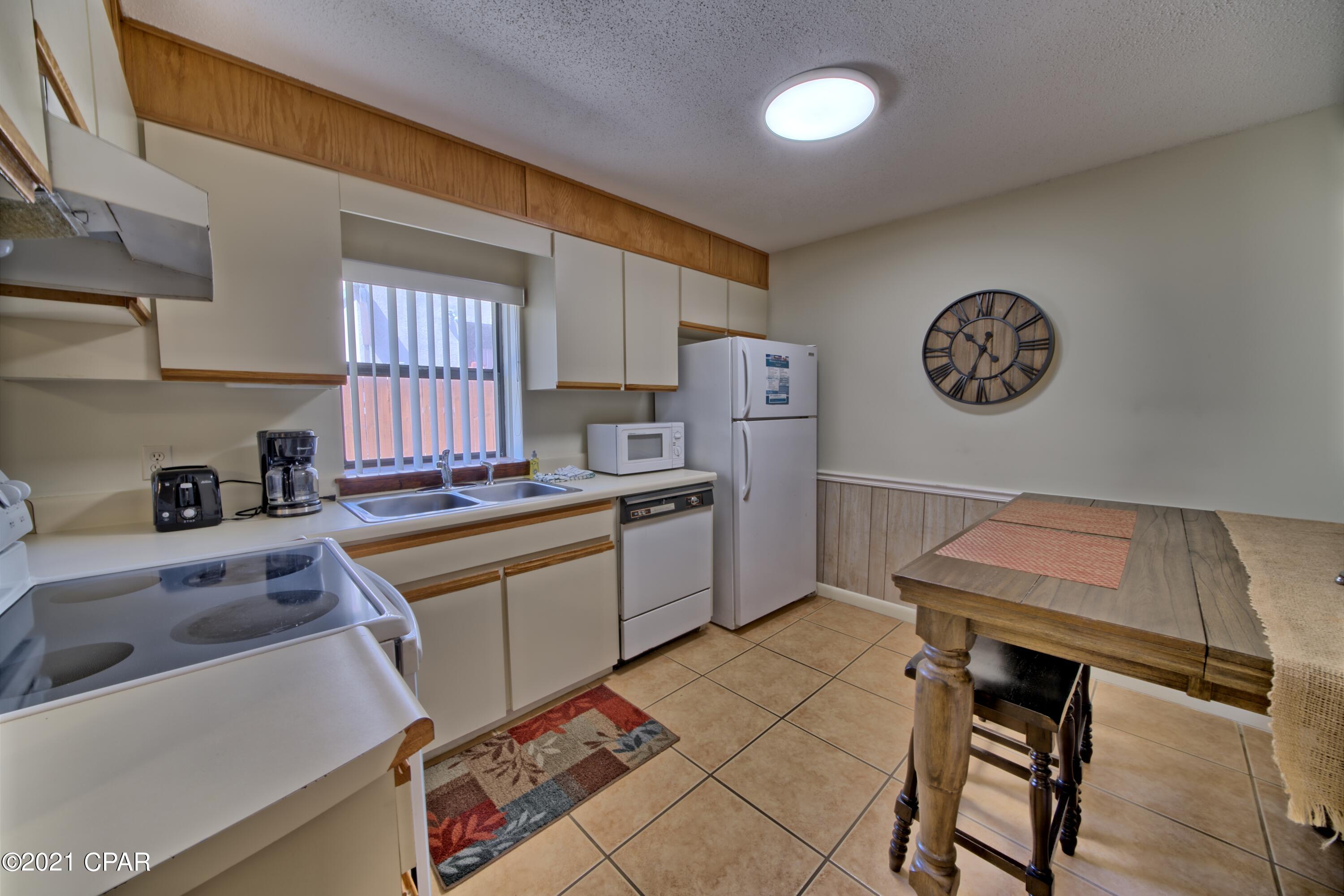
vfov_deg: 85.5
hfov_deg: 108.3
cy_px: 448
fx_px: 485
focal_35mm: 13
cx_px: 672
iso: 200
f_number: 19
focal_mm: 13
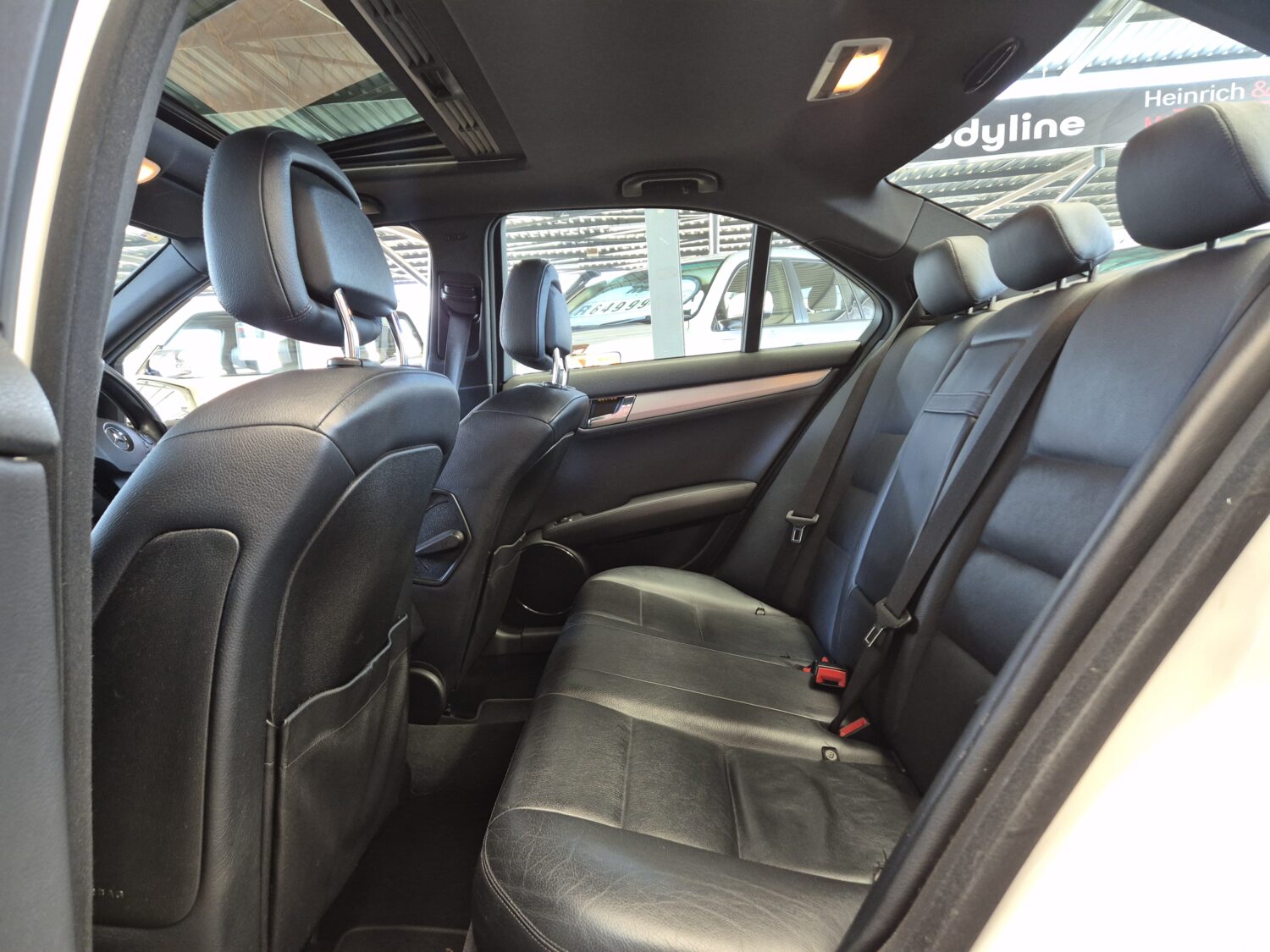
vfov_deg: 58.9
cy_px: 476
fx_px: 844
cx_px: 635
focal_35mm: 23
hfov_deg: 73.9
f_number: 1.8
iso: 400
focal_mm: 5.4
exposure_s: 1/100
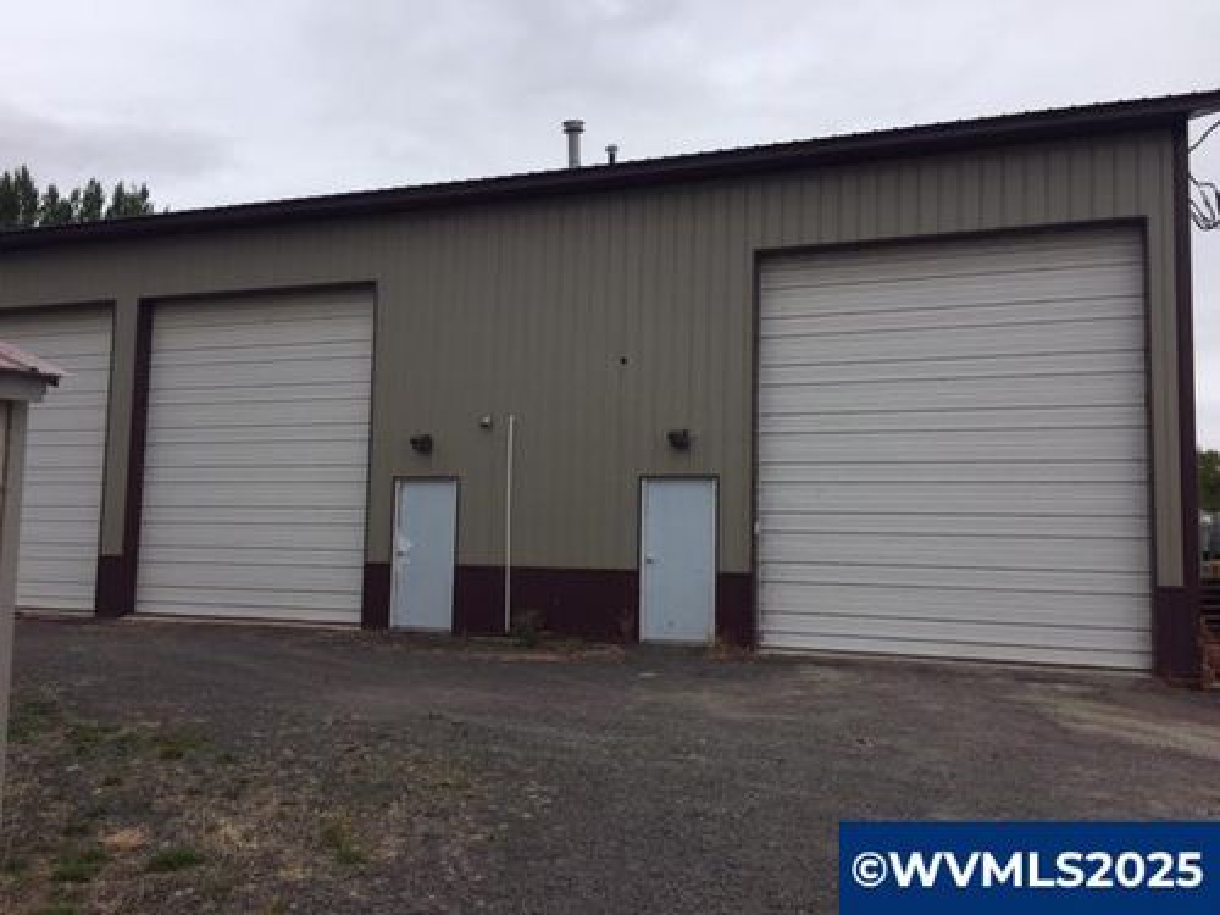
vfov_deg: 48.2
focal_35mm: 29
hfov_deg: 61.7
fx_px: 1022
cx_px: 610
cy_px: 458
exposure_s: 1/1319
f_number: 2.2
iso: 32
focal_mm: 4.15
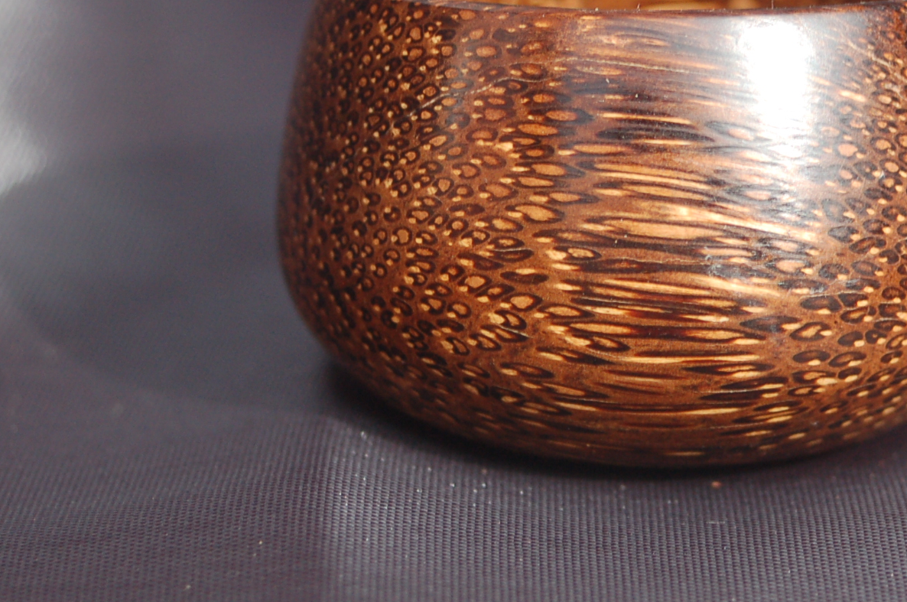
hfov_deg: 10.6
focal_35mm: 194
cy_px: 198
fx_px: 4880
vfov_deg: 7.1
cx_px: 749
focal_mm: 68
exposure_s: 1/125
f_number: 6.3
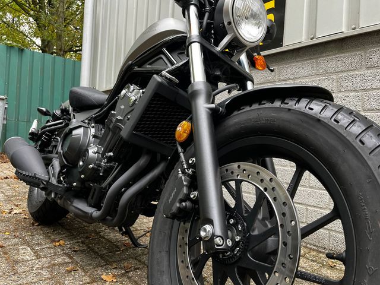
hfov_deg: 67.3
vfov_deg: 53.1
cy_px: 142
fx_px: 285
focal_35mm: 26
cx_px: 190
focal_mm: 5.1
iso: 125
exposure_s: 1/116
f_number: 1.6
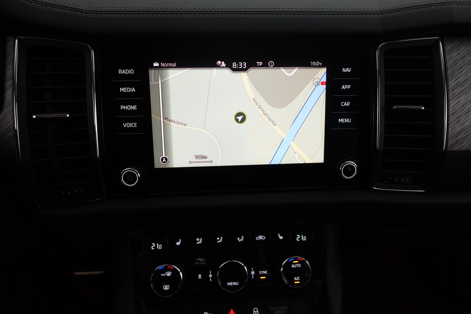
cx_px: 236
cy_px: 157
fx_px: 314
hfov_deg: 73.7
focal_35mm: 24
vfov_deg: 53.1
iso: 200
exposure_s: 1/30
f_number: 1.8
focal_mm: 9.4
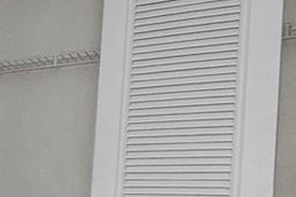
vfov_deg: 18.1
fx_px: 608
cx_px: -464
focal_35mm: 74
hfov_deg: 14.0
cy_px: 179
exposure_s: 1/50
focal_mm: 8
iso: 320
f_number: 7.1
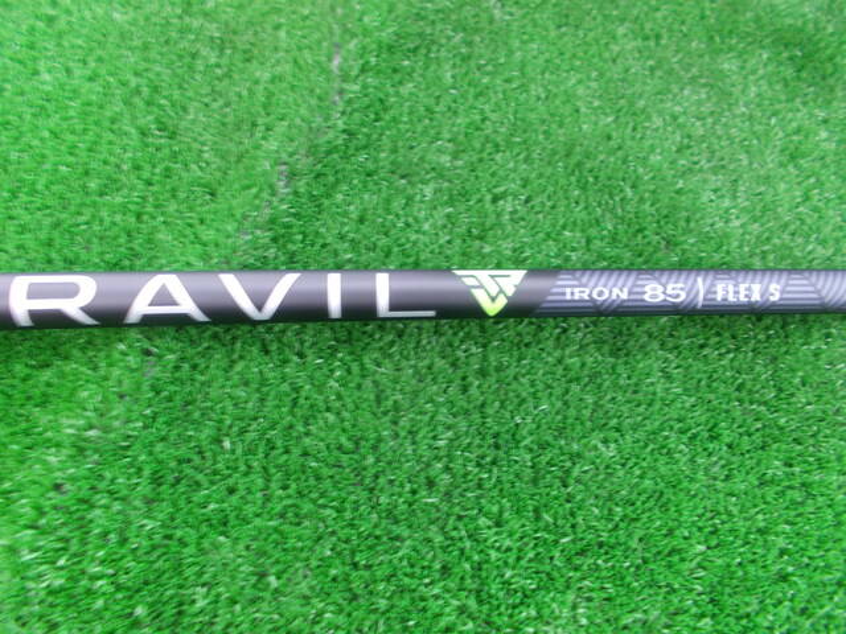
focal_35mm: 26
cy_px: 317
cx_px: 423
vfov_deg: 53.1
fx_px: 635
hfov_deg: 67.3
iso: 200
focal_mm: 4.6
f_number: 3.2
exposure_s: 1/8
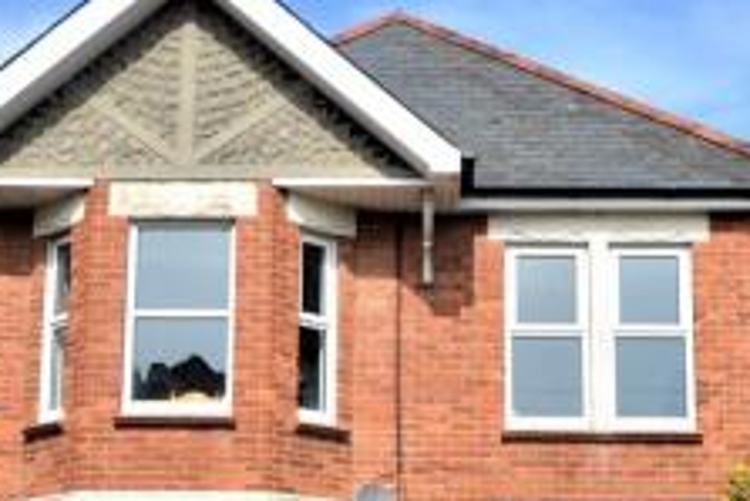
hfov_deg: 31.3
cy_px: 398
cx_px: 454
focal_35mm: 64
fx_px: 1334
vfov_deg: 21.0
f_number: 7.1
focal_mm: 20
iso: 200
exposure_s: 1/640
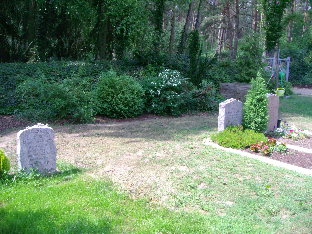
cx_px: 156
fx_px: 315
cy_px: 117
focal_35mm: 35
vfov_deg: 40.7
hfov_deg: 52.6
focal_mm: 5.8
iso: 64
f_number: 4.8
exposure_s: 1/152
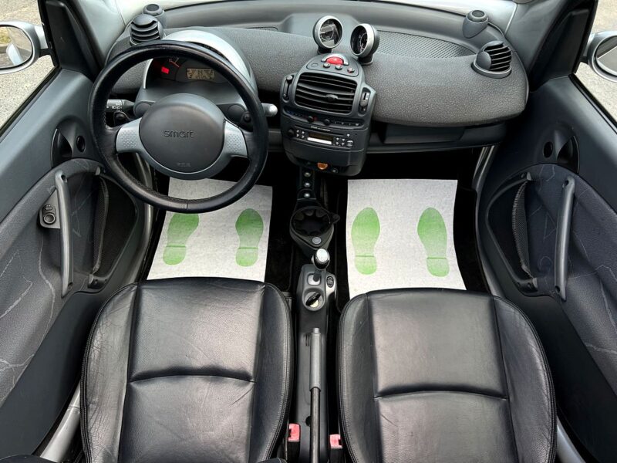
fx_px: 463
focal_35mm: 26
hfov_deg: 67.3
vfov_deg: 53.1
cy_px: 232
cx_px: 308
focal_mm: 5.7
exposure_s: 1/523
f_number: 1.5
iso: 50
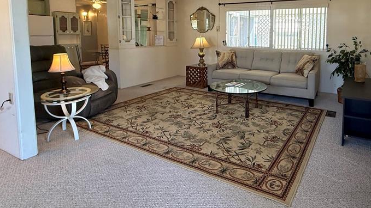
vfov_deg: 47.7
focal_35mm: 23
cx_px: 243
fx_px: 226
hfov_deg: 76.6
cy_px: 52
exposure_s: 1/120
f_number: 2.2
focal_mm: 2.22
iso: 250
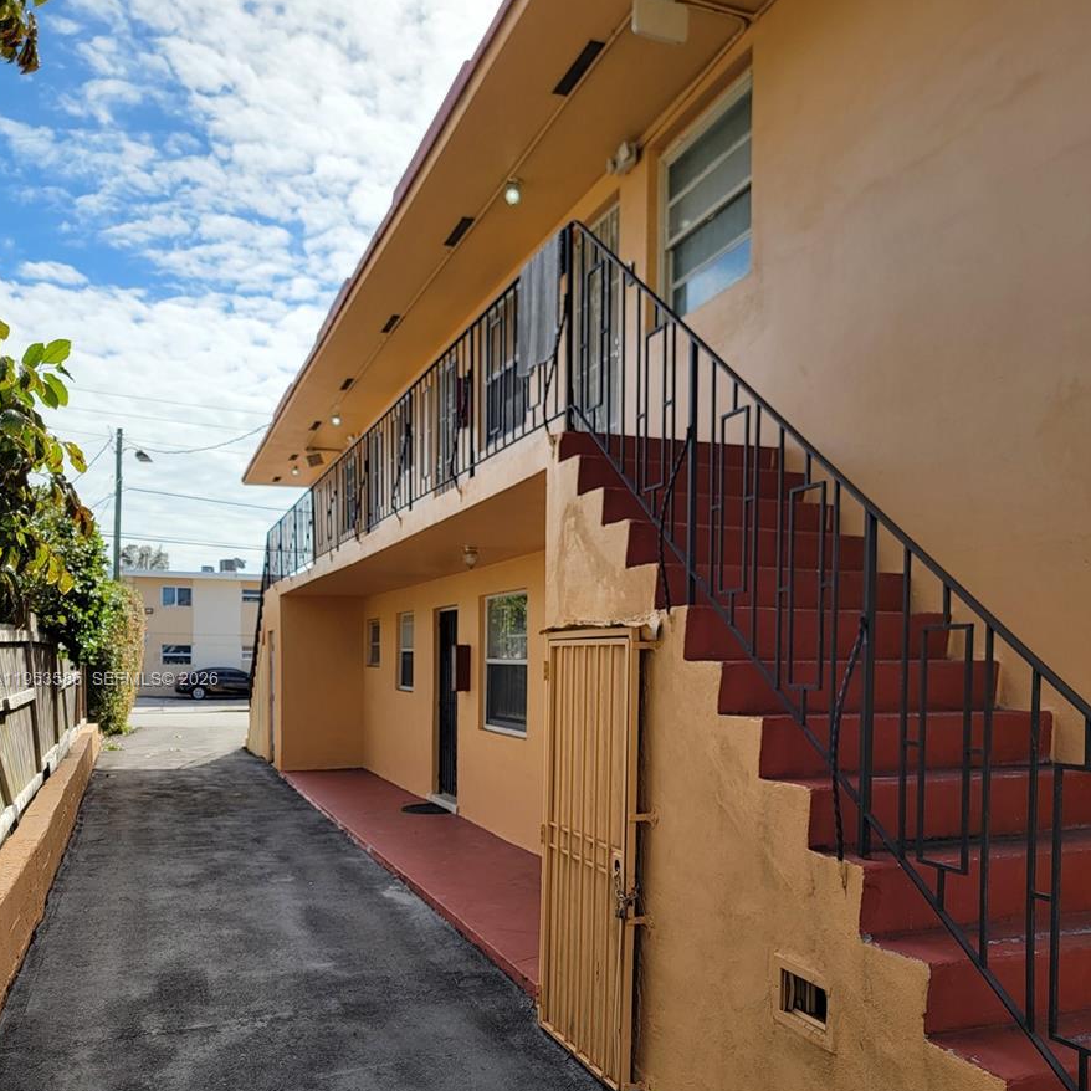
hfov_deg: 55.6
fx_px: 1034
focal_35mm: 29
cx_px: 548
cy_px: 681
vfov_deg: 55.0
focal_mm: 6.7
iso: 16
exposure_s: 1/697
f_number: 1.8
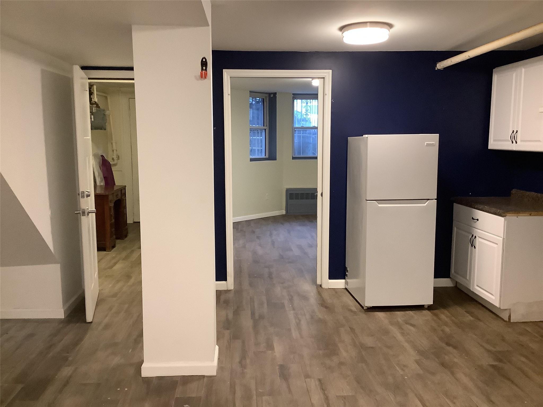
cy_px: 204
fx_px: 486
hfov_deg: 58.4
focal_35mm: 31
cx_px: 272
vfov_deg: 45.4
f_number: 2.4
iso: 320
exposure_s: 1/40
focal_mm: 3.3
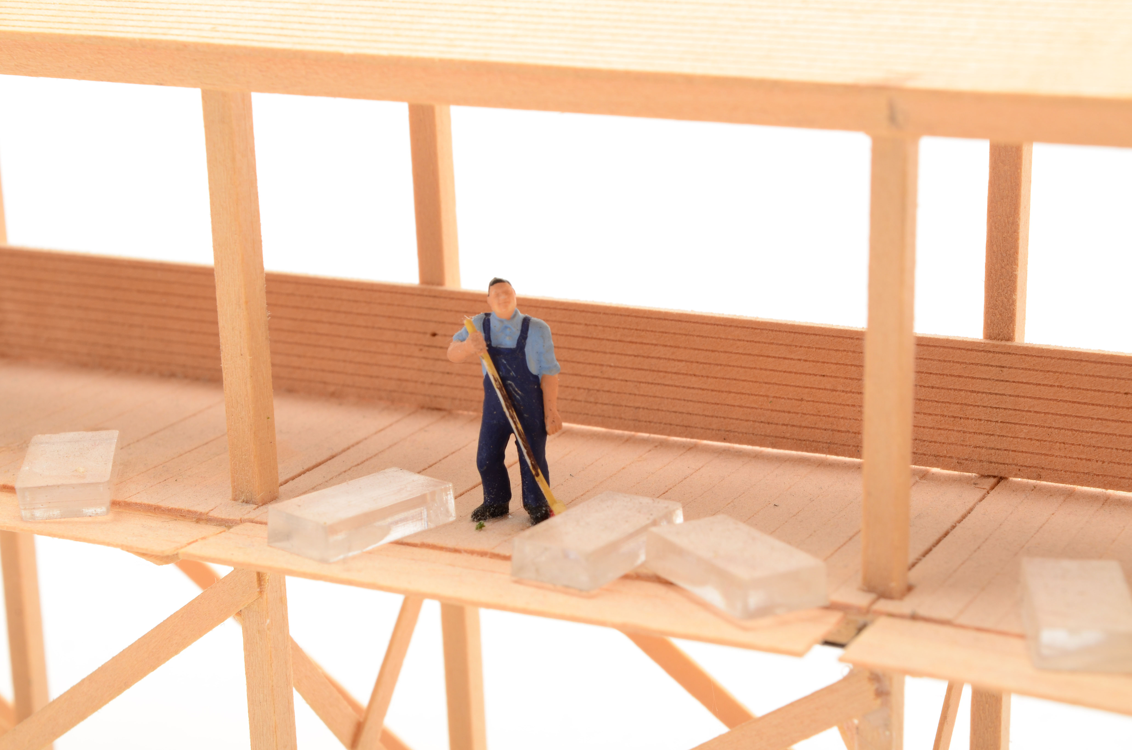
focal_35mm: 82
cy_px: 375
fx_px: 2589
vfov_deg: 16.5
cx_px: 566
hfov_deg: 24.7
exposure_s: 1/160
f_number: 18
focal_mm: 55
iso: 100
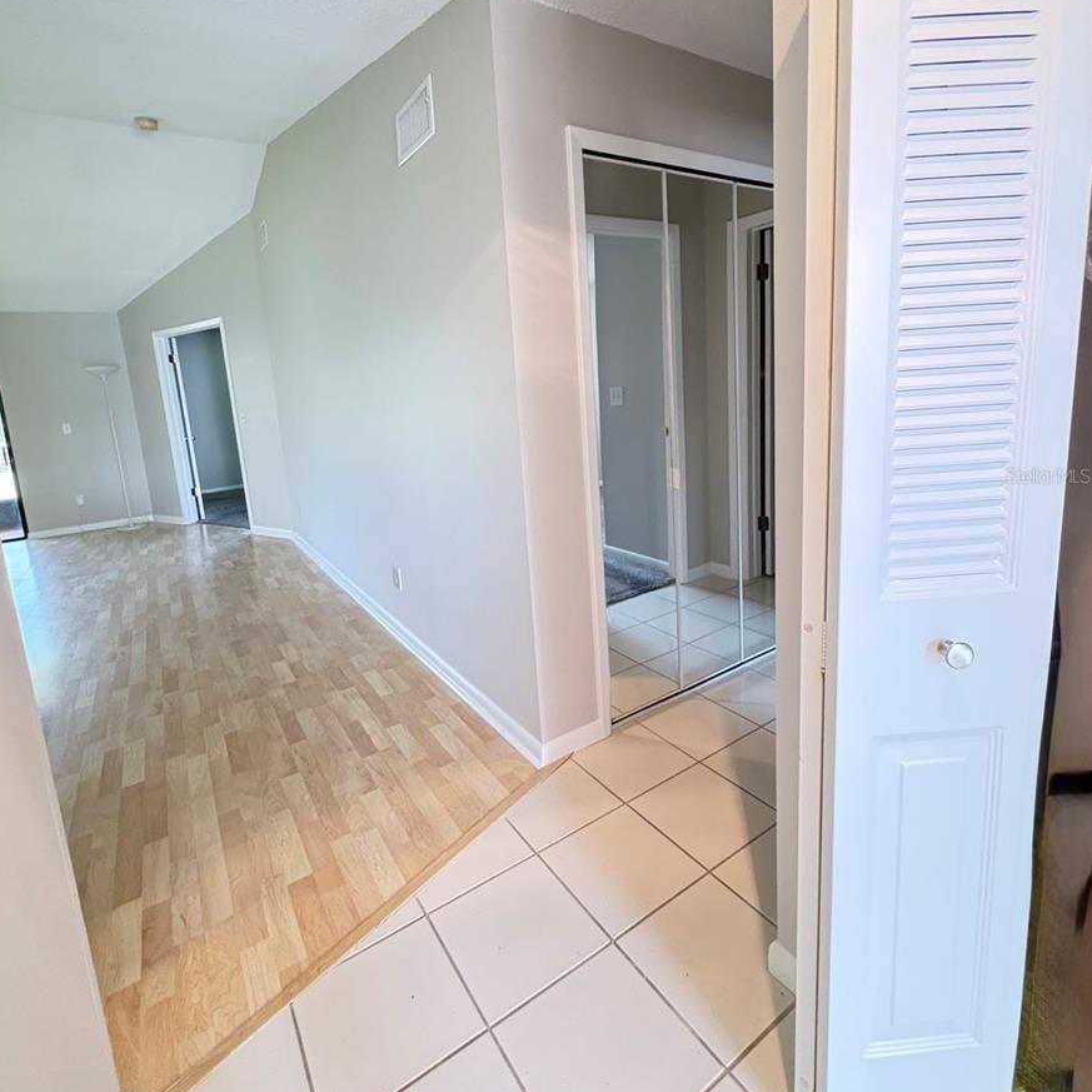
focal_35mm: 17
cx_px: 532
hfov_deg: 84.0
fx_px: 607
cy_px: 475
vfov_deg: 83.5
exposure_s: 1/60
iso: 800
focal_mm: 2.22
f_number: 2.2
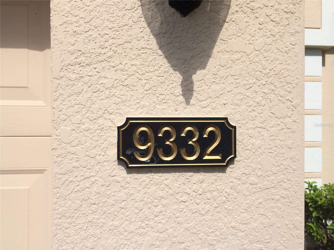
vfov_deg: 46.8
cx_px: 167
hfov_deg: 60.0
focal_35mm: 30
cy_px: 125
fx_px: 289
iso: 40
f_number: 2.2
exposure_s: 1/4566
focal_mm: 4.12
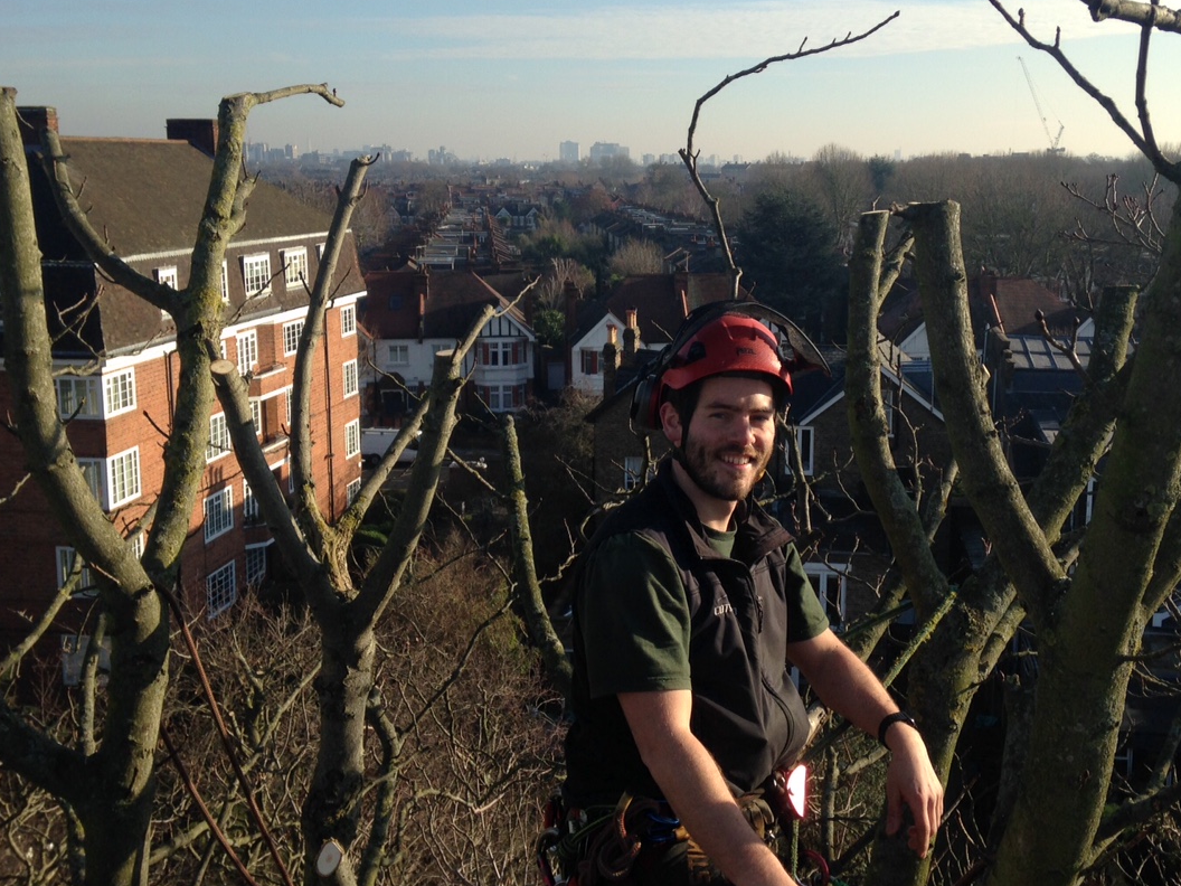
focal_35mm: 40
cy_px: 377
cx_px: 679
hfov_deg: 46.6
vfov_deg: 35.9
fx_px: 1365
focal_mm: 4.12
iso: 50
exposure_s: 1/1130
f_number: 2.4
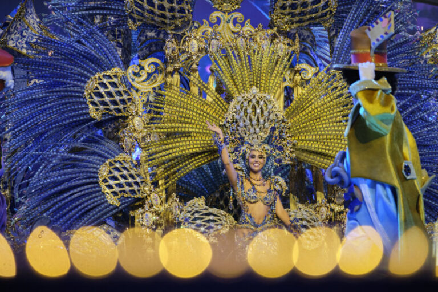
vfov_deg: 9.0
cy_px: 146
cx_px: 219
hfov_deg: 13.4
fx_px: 1861
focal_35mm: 153
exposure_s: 1/640
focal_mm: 102.2
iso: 1250
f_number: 2.8
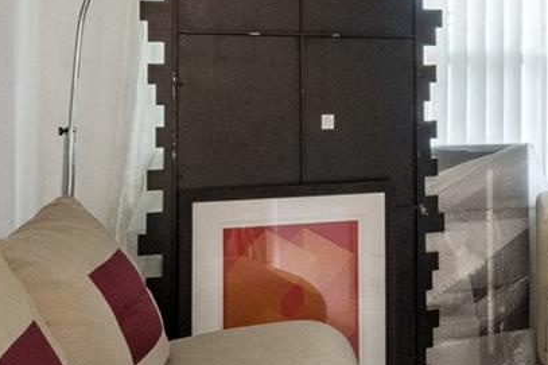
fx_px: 898
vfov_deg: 22.6
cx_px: 697
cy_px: 63
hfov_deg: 28.4
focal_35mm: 59
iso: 1600
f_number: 9.5
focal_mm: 10
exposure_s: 1/30
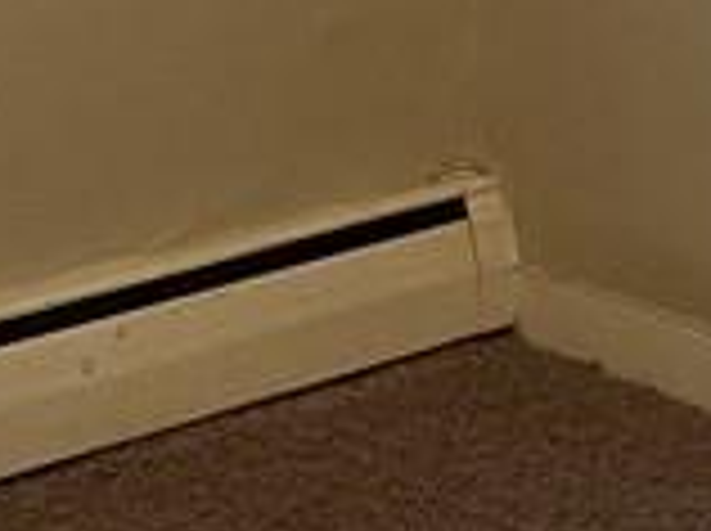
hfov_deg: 11.5
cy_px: -531
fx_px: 3466
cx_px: 837
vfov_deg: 8.3
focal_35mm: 169
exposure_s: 1/60
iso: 500
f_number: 1.8
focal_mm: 4.25
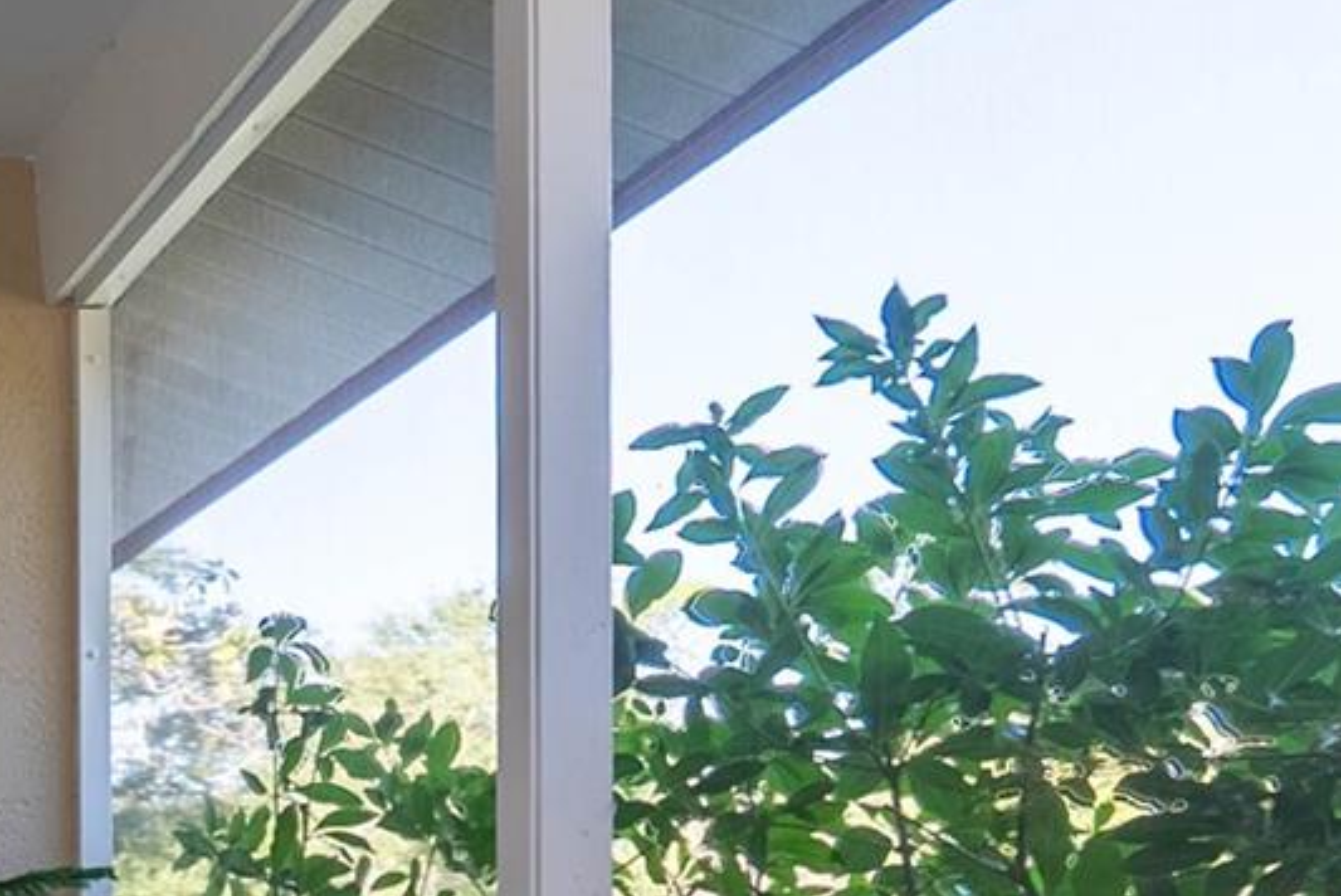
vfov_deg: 18.7
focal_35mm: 69
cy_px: 1073
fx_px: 2572
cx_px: -599
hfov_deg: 23.9
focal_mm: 15.5
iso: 200
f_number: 6.3
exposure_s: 1/100
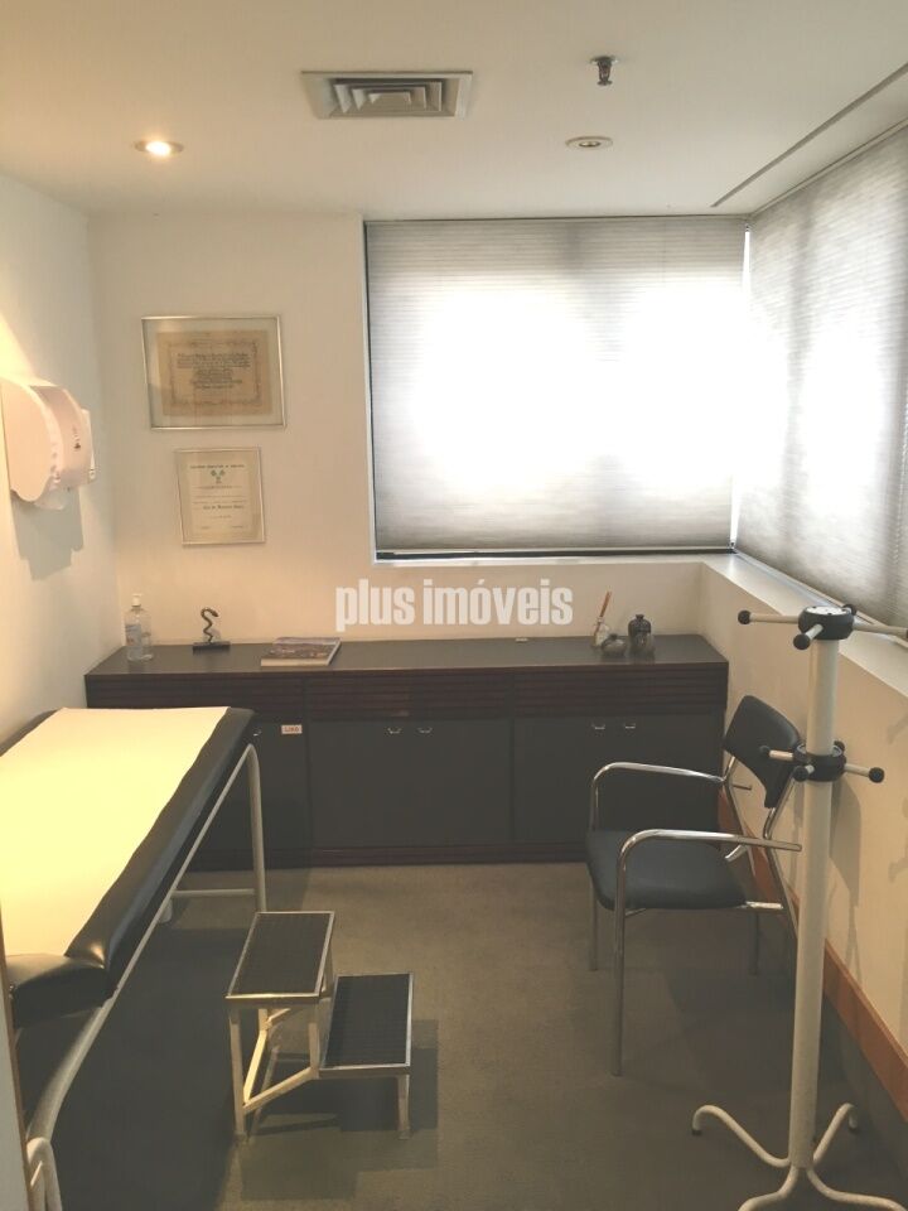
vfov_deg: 61.7
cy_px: 606
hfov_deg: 48.2
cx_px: 454
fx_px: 1014
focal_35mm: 29
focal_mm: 4.15
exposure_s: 1/30
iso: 64
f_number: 2.2
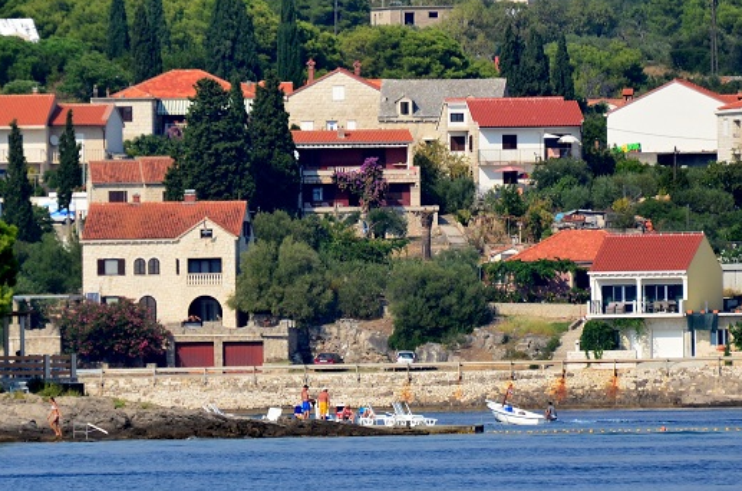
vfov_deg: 1.7
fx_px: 16078
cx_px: 245
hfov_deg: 2.6
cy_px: 248
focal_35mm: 782
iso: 400
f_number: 5.6
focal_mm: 270
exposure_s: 1/2000
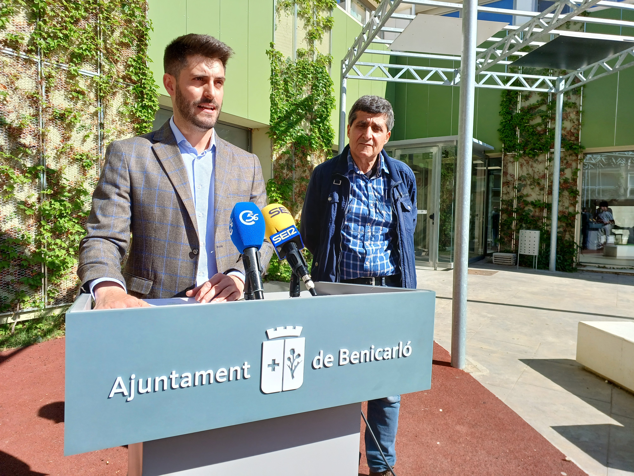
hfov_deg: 73.9
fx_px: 421
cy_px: 238
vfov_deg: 58.9
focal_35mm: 23
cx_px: 317
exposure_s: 1/308
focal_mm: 5.06
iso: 20
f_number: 1.8
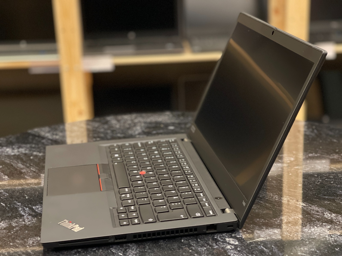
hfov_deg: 30.3
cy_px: 128
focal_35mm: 64
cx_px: 171
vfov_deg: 22.9
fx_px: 632
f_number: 2.2
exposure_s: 1/40
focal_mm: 7.5
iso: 400
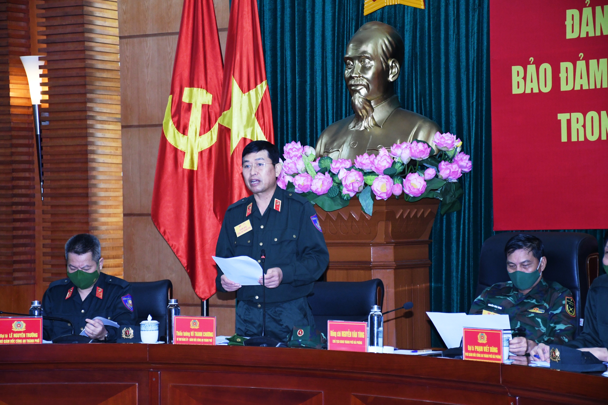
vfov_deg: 12.2
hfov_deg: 18.2
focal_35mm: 112
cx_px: 304
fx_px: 1900
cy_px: 202
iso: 1600
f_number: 5
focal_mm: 75
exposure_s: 1/200
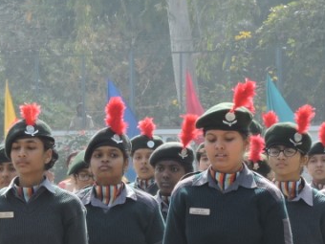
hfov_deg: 6.3
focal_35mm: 316
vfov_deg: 4.7
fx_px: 2967
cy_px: 265
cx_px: 54
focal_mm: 18.8
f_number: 4.8
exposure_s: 1/250
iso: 100
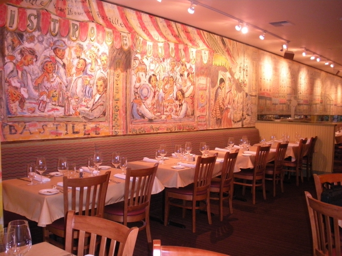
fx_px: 346
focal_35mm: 35
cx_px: 171
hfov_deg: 52.6
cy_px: 128
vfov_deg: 40.7
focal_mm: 6.3
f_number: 3.5
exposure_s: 1/30
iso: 400
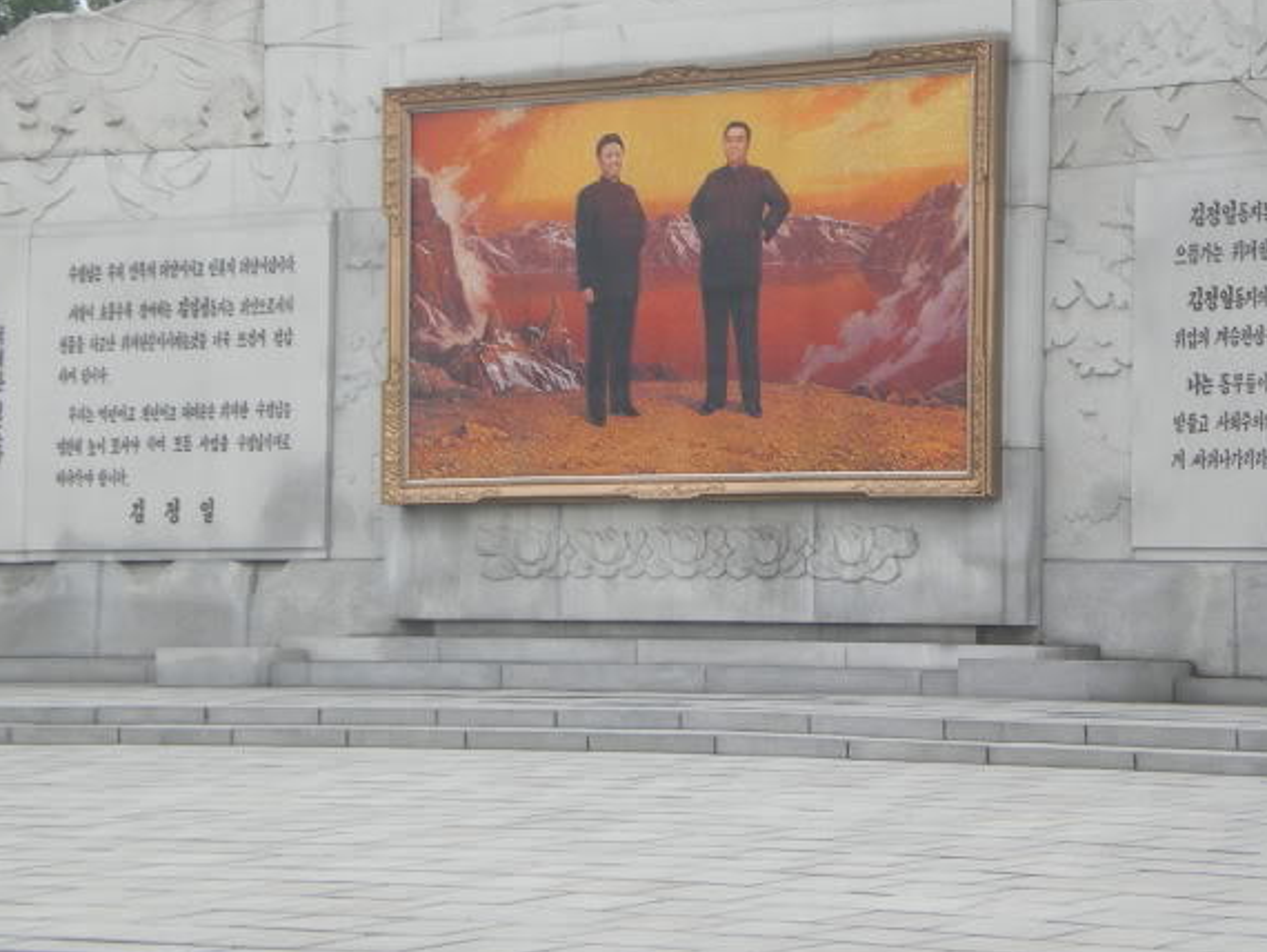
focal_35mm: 115
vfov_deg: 12.9
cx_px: 762
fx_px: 4211
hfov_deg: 17.1
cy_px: 425
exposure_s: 1/125
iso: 50
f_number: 5.1
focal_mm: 14.3
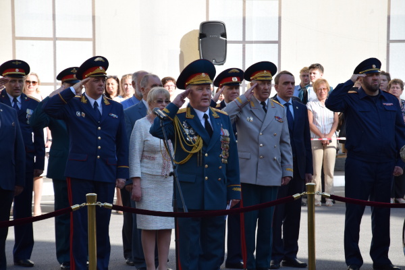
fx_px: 1772
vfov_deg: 8.7
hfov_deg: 13.0
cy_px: 135
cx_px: 202
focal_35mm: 158
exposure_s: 1/250
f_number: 8
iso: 250
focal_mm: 105
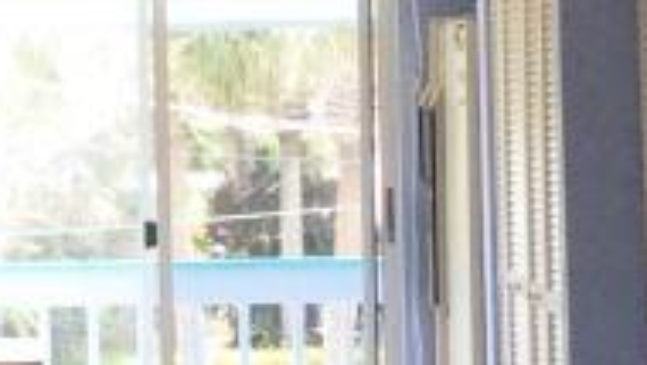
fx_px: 3226
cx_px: -375
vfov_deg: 6.5
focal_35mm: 188
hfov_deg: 10.9
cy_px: 106
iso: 50
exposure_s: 1/120
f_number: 2.4
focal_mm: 3.3
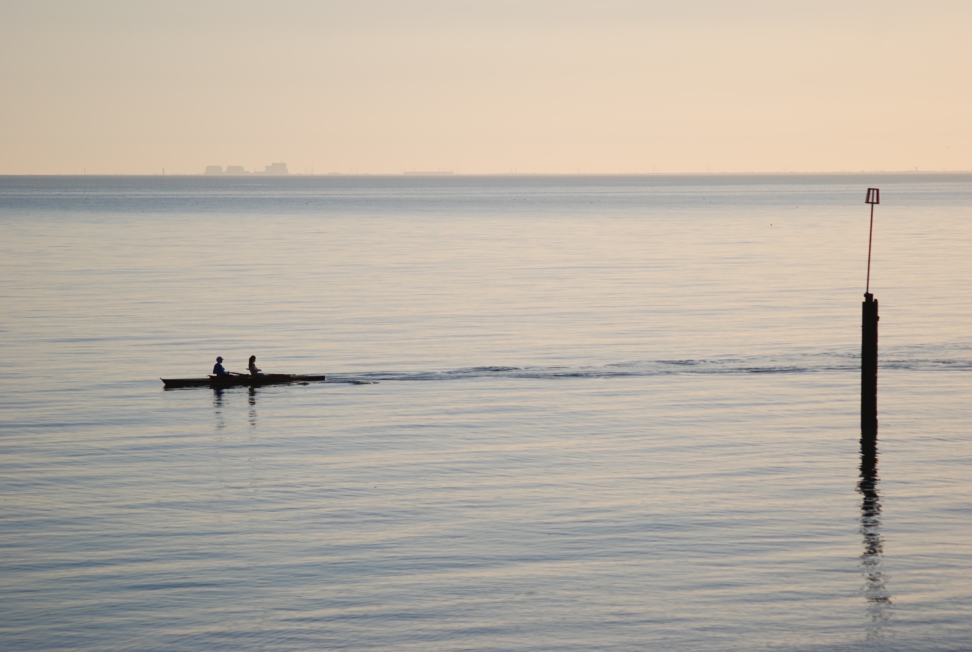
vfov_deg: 8.4
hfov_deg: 12.4
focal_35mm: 165
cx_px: 486
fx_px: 4464
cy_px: 326
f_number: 4.2
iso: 100
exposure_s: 1/1250
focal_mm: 110
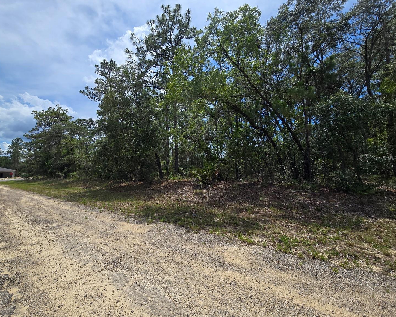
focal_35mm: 14
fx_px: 164
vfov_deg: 88.0
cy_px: 158
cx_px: 180
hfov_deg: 100.4
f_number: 2.2
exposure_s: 1/2985
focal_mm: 2.2
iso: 50
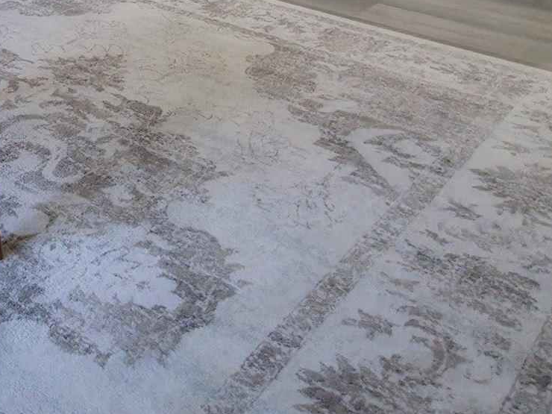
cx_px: -22
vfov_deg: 21.0
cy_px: -271
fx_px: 861
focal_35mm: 54
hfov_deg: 32.2
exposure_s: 1/40
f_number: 1.9
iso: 100
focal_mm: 2.2
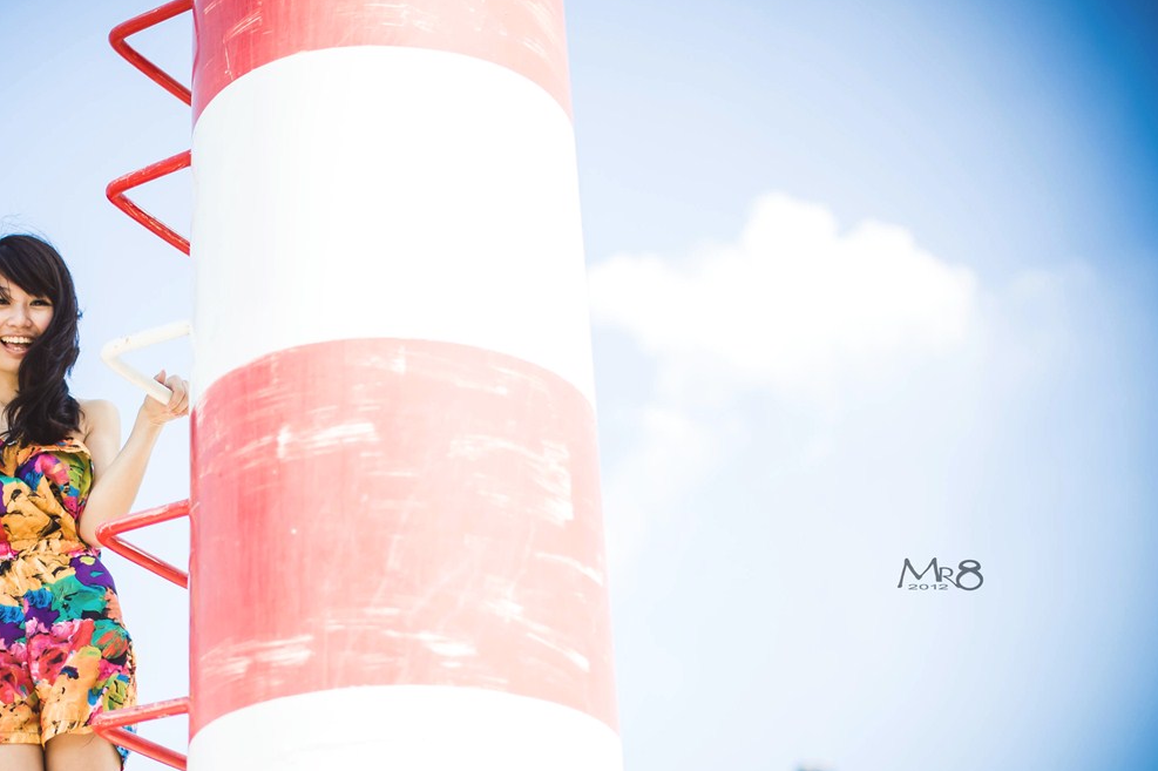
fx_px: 2443
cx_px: 392
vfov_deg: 17.9
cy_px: 422
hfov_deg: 26.5
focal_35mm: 76
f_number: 1.6
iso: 250
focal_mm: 50
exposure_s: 1/8000
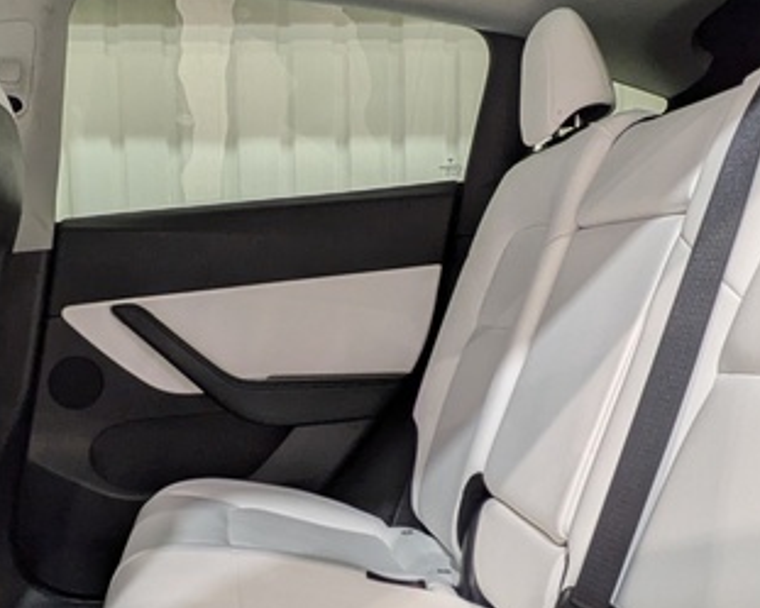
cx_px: 286
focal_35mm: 45
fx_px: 1013
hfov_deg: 40.9
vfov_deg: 33.0
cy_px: 427
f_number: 2.2
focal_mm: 1.83
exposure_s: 1/25
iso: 91
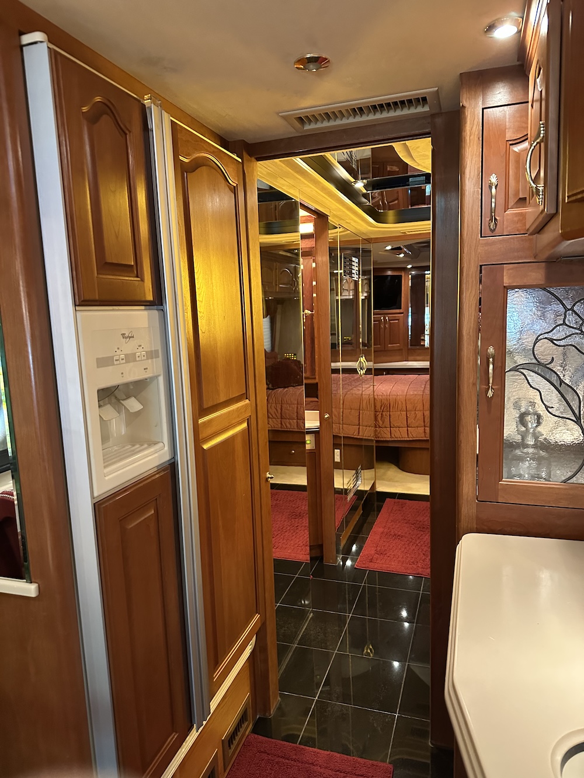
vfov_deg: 71.6
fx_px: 540
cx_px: 292
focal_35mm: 24
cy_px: 389
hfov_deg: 56.8
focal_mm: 6.86
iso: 800
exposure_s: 1/60
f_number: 1.78
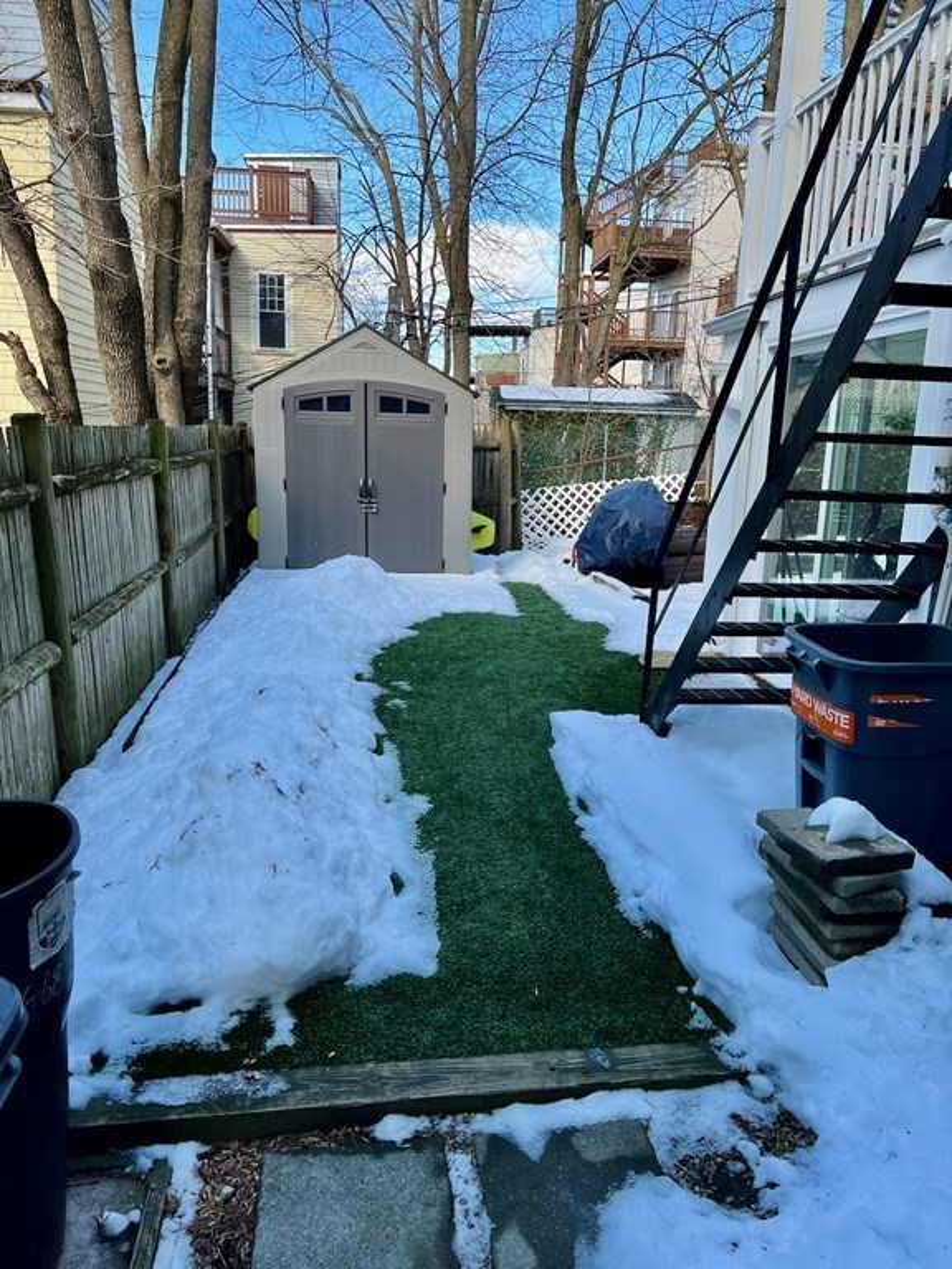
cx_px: 476
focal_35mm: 26
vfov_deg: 67.3
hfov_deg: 53.1
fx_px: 953
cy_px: 634
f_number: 1.5
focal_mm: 5.7
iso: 50
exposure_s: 1/753
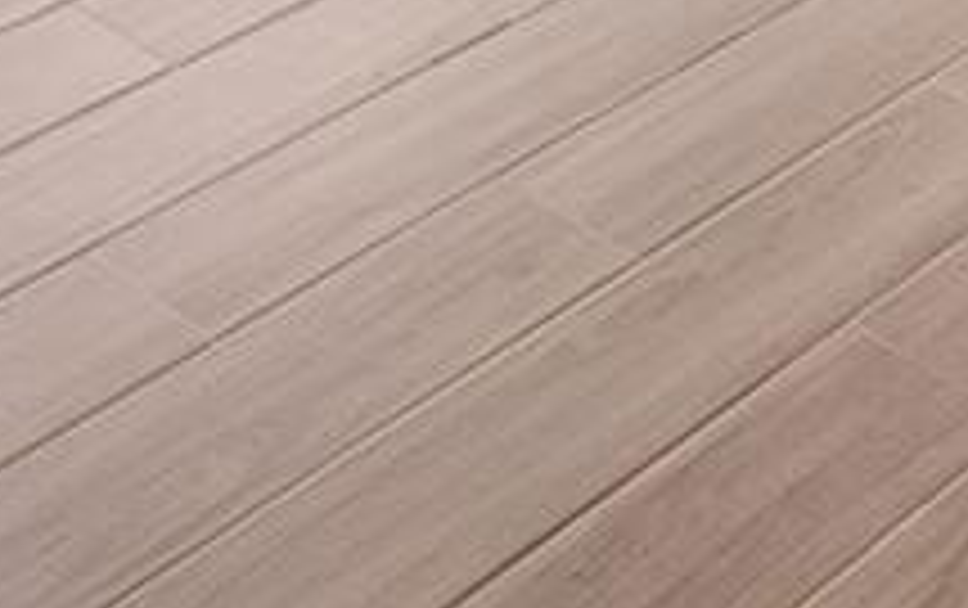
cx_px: 324
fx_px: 2800
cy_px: -1455
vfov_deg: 8.9
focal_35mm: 106
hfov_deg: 19.6
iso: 320
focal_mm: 14
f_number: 8
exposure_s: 1/1.25
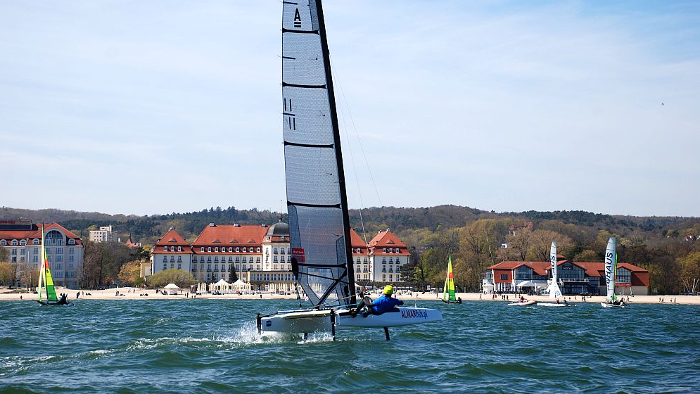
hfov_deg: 21.8
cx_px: 349
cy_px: 165
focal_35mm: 98
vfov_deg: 12.4
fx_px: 1819
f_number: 5.6
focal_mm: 62
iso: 100
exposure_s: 1/500
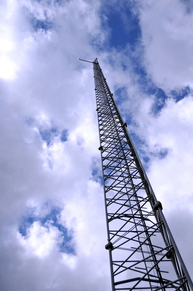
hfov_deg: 39.9
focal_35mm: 33
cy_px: 146
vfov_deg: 57.3
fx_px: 266
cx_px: 96
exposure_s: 1/5000
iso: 200
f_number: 3.8
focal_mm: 22
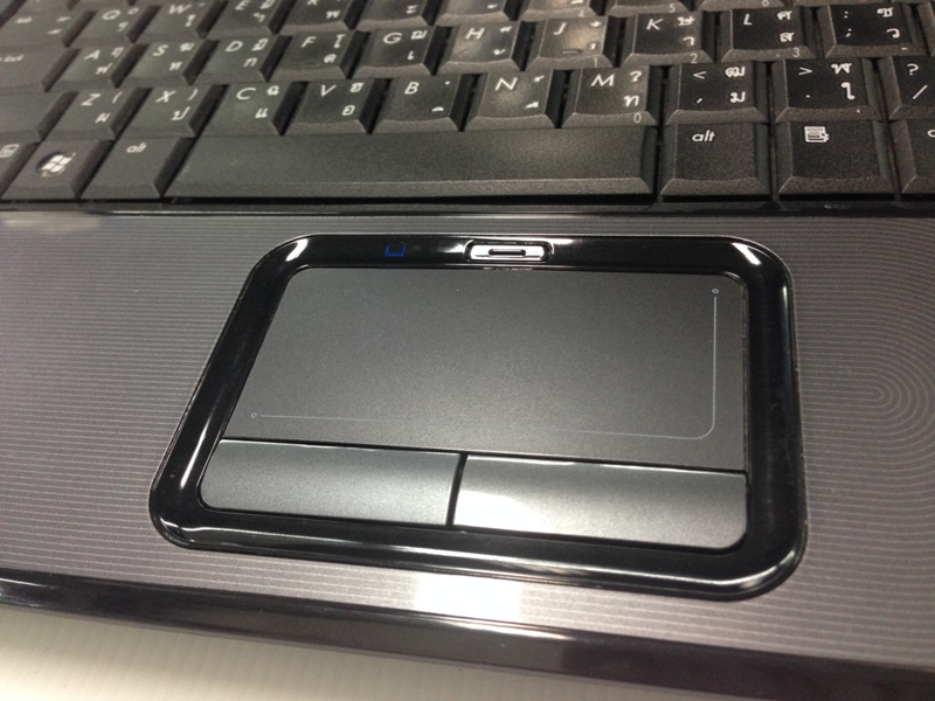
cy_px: 350
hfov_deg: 55.4
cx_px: 468
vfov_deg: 42.9
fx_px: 891
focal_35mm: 33
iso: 125
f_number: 2.4
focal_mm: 4.12
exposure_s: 1/20
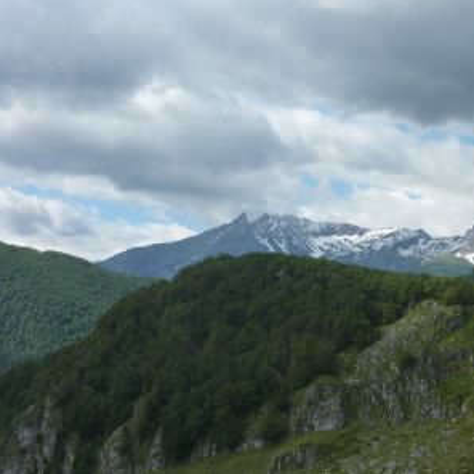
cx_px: 306
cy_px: 235
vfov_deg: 21.7
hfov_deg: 21.6
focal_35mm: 80
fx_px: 1239
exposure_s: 1/500
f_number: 5.6
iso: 125
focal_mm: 11
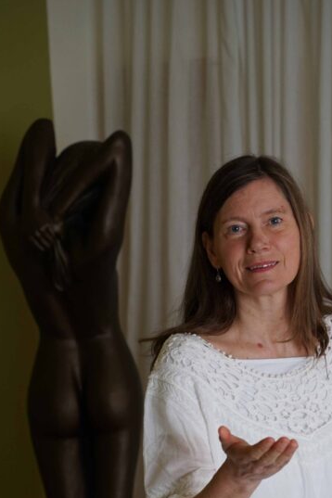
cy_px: 418
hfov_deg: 14.2
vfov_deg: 20.9
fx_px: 1328
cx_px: 210
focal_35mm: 96
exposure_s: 1/160
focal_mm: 55
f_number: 4
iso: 500
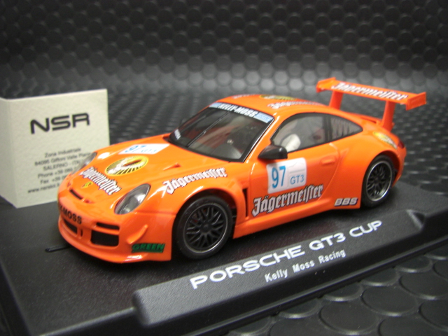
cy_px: 168
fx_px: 492
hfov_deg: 49.0
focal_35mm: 38
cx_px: 224
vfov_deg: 37.7
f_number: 3.4
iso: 200
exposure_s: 1/15
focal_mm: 6.3
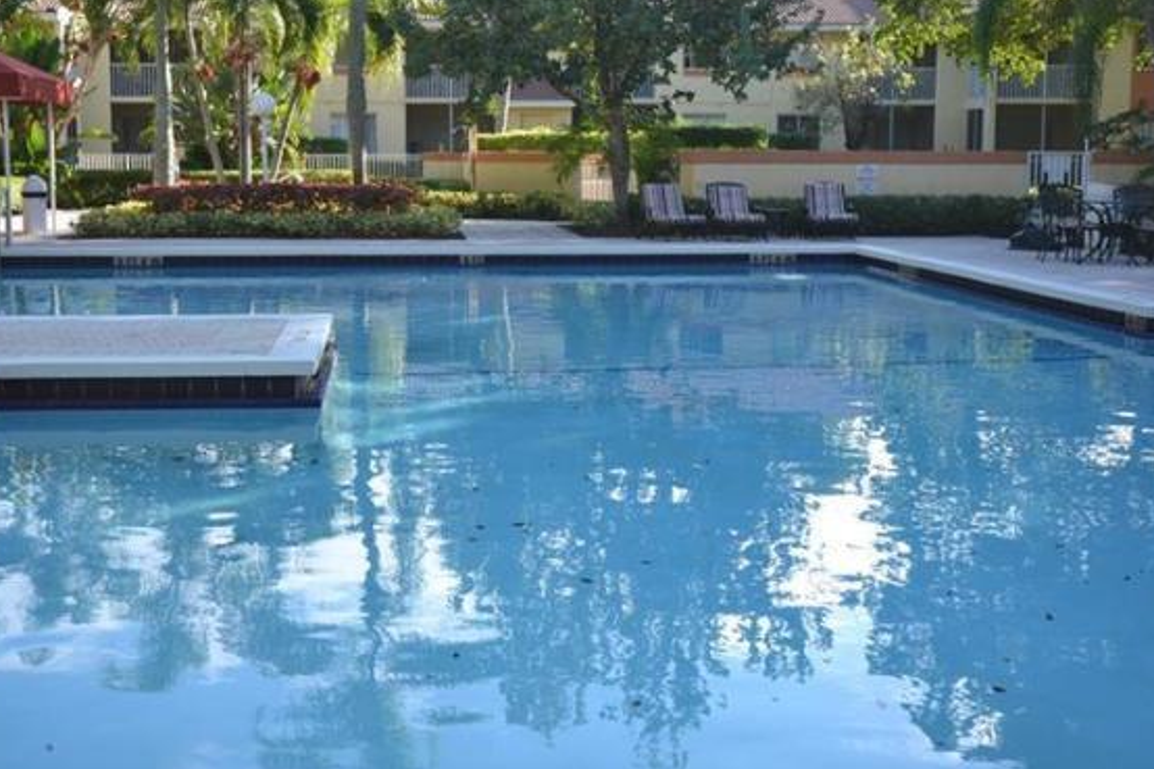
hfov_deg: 49.5
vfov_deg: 34.0
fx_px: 1250
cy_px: 290
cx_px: 523
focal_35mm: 39
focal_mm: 20
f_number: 5.6
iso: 100
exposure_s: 1/80
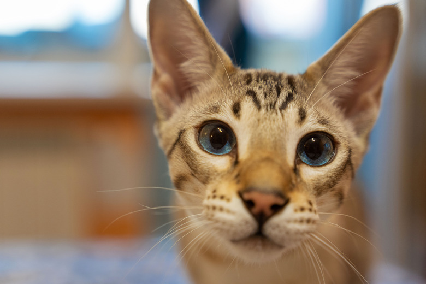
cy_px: 142
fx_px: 828
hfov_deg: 28.8
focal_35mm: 70
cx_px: 213
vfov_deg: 19.5
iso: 1600
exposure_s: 1/160
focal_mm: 70
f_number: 4
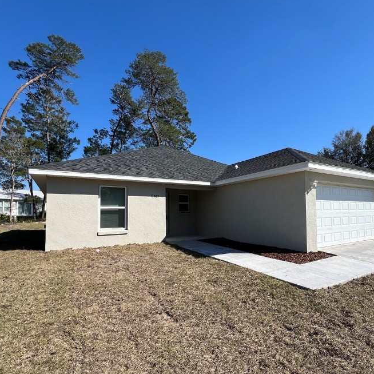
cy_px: 204
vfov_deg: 80.5
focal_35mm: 18
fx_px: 220
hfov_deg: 79.9
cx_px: 222
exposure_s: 1/1647
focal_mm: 1.57
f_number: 1.8
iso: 32
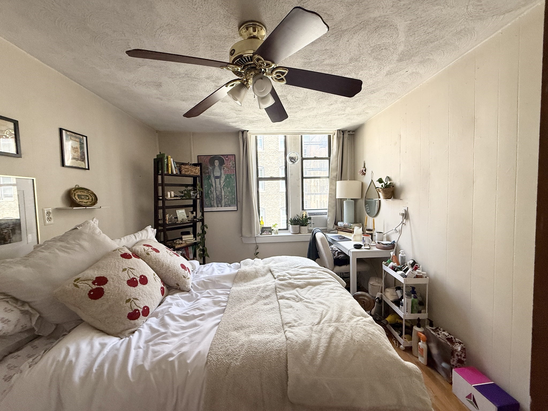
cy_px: 206
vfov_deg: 85.7
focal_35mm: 14
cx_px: 274
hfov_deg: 102.1
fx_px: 222
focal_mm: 2.22
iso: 160
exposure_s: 1/99
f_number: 2.2
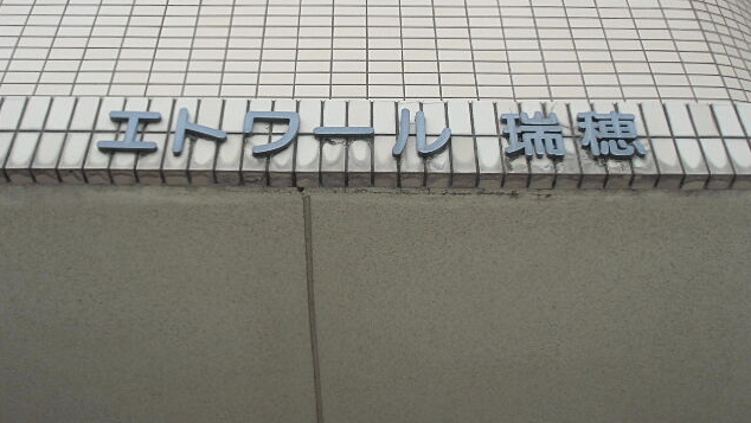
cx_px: 377
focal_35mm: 44
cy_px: 168
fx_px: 876
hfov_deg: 46.4
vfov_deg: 27.1
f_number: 4
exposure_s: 1/100
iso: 64
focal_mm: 7.15
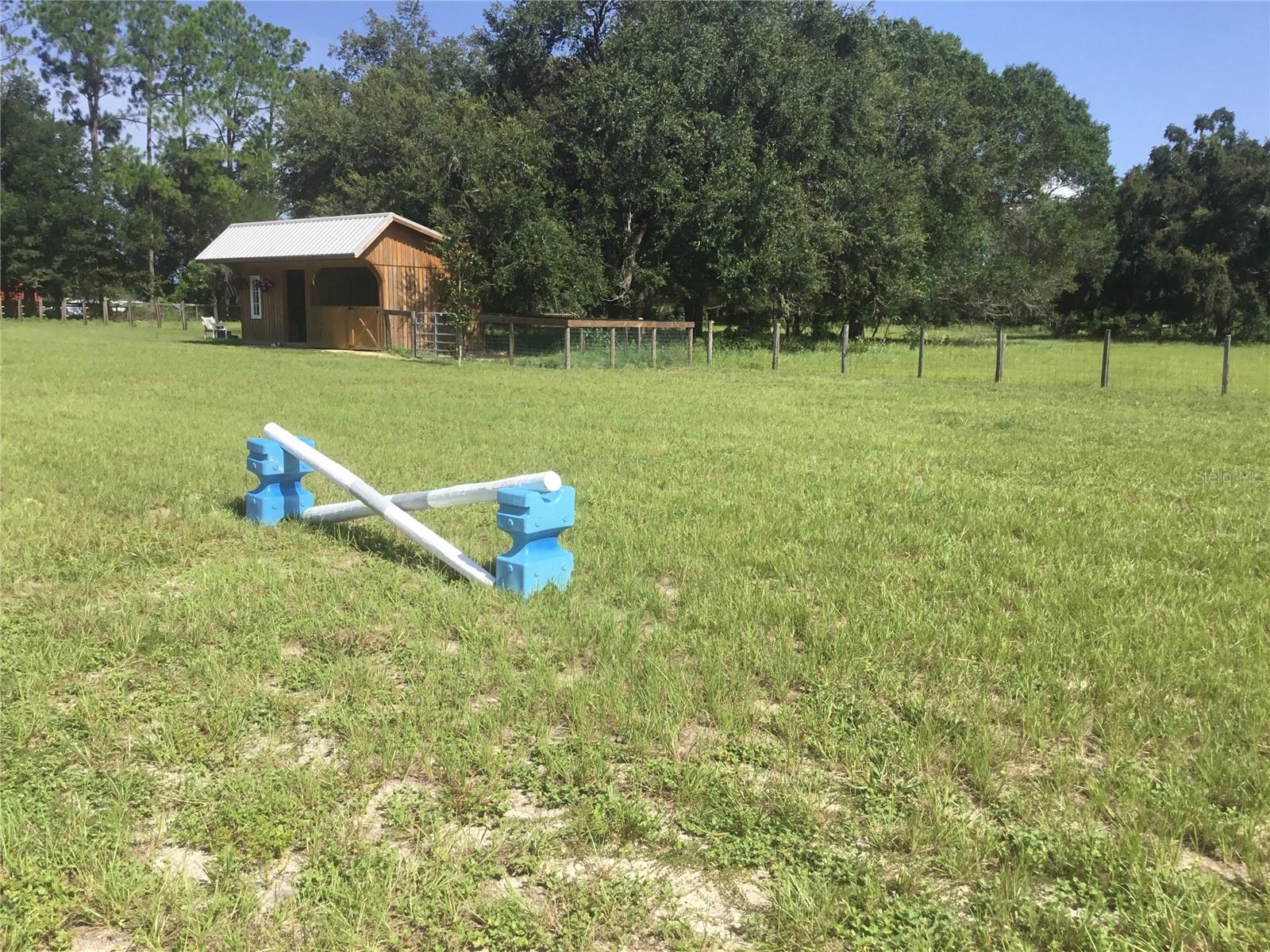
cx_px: 635
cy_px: 476
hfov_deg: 58.4
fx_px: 1137
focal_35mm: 31
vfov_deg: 45.4
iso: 25
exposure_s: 1/1131
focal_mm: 3.3
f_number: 2.4
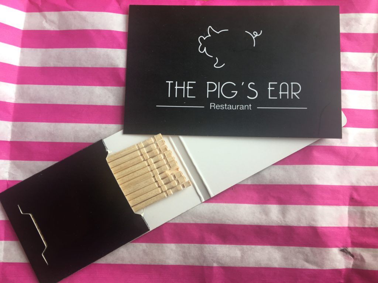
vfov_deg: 48.2
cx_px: 189
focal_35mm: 29
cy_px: 142
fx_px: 317
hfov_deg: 61.7
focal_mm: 4.15
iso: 32
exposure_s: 1/100
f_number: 2.2
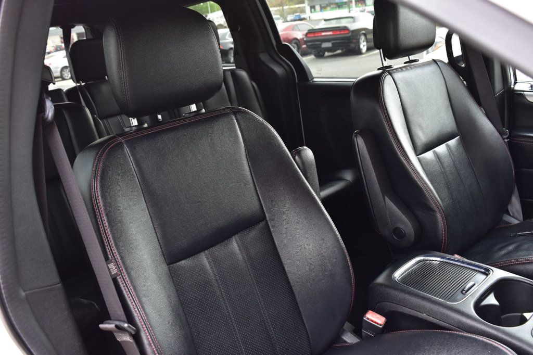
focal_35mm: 36
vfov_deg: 36.8
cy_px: 178
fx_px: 533
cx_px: 266
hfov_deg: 53.1
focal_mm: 24
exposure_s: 1/25
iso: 400
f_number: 7.1
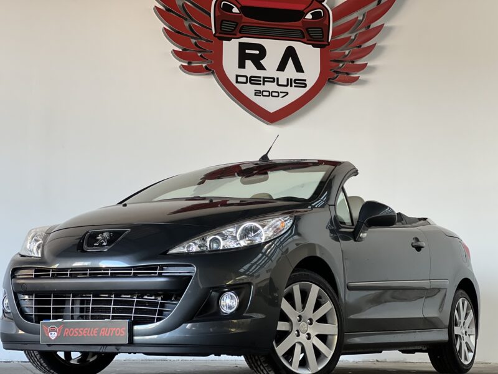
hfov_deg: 25.3
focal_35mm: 77
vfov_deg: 19.1
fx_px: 1108
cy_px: 187
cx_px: 249
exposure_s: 1/60
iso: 250
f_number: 2.8
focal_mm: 9
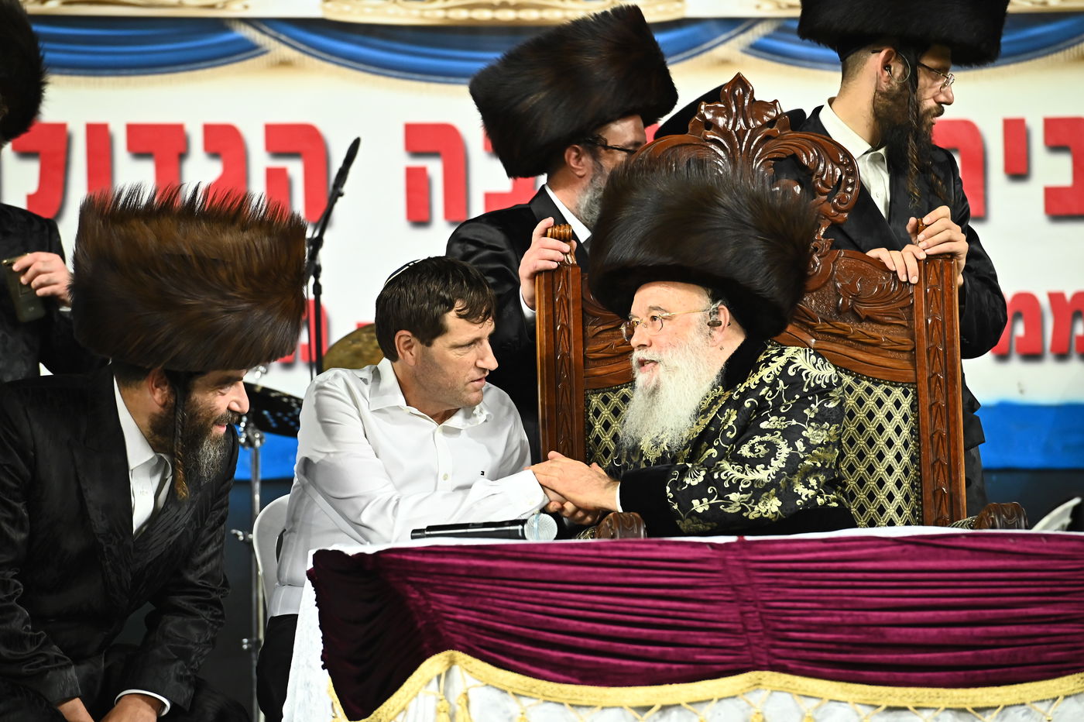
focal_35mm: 200
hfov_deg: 10.3
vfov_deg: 6.9
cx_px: 542
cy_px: 361
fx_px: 6019
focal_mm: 200
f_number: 5.6
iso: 3200
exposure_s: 1/160
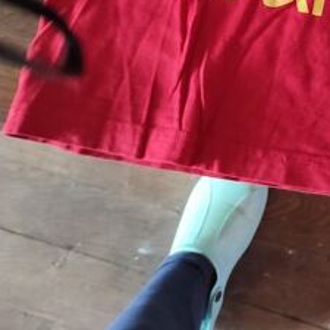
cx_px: 339
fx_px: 679
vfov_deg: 23.6
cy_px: -114
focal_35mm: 63
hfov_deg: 25.8
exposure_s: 1/33
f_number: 1.89
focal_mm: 5.43
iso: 744
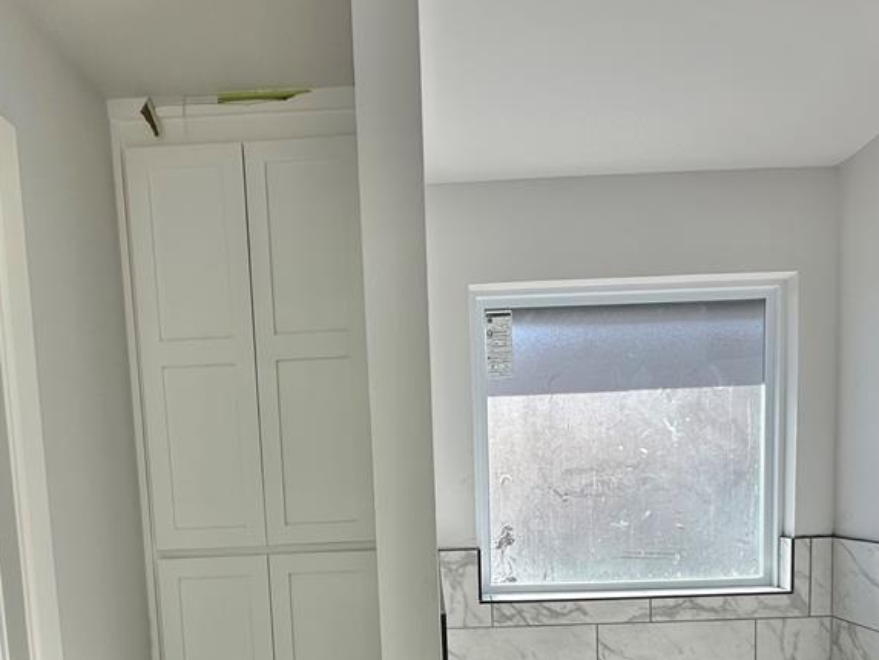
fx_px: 635
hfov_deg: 69.4
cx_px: 426
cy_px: 534
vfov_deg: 51.3
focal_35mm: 25
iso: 40
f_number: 2.2
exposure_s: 1/422
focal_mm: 2.22
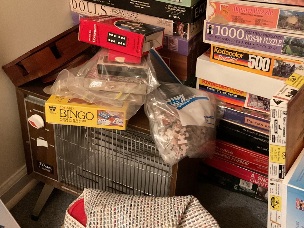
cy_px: 103
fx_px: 334
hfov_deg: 48.7
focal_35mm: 38
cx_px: 179
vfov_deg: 37.7
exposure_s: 1/30
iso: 500
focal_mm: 3
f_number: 1.8
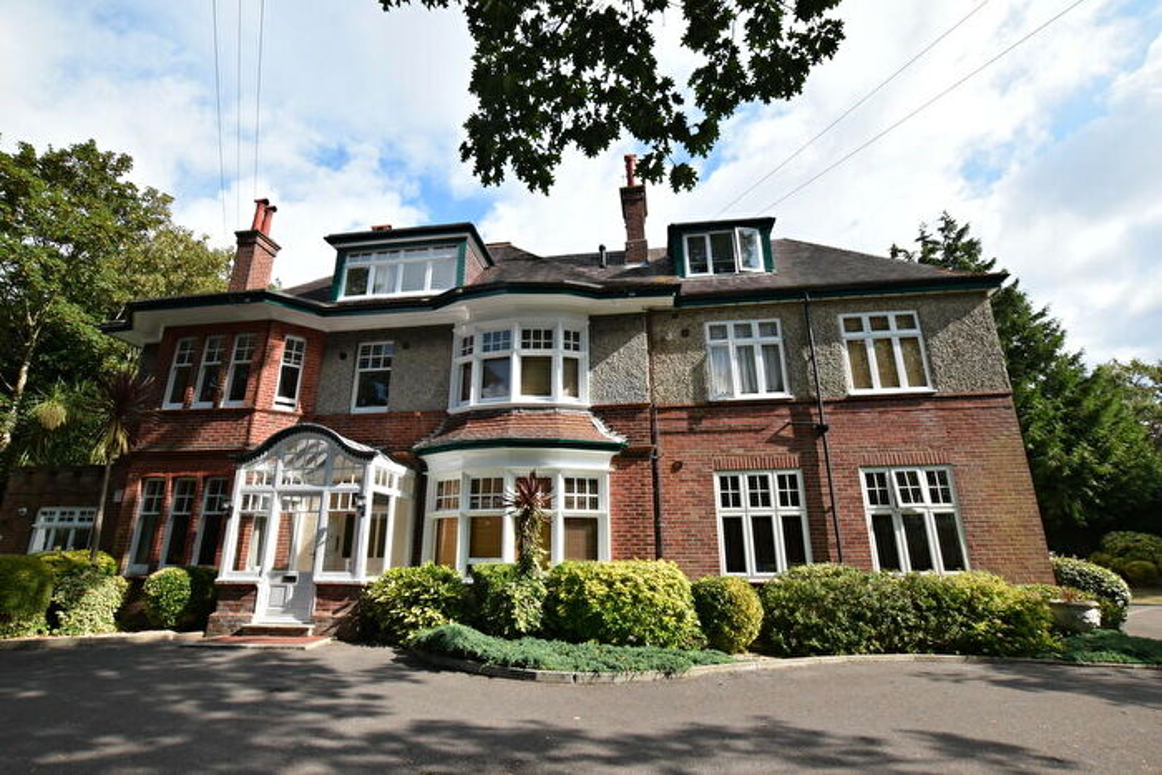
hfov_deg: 95.0
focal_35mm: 16
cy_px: 388
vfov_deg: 72.1
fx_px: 533
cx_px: 581
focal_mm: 11
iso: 800
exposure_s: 1/500
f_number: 11
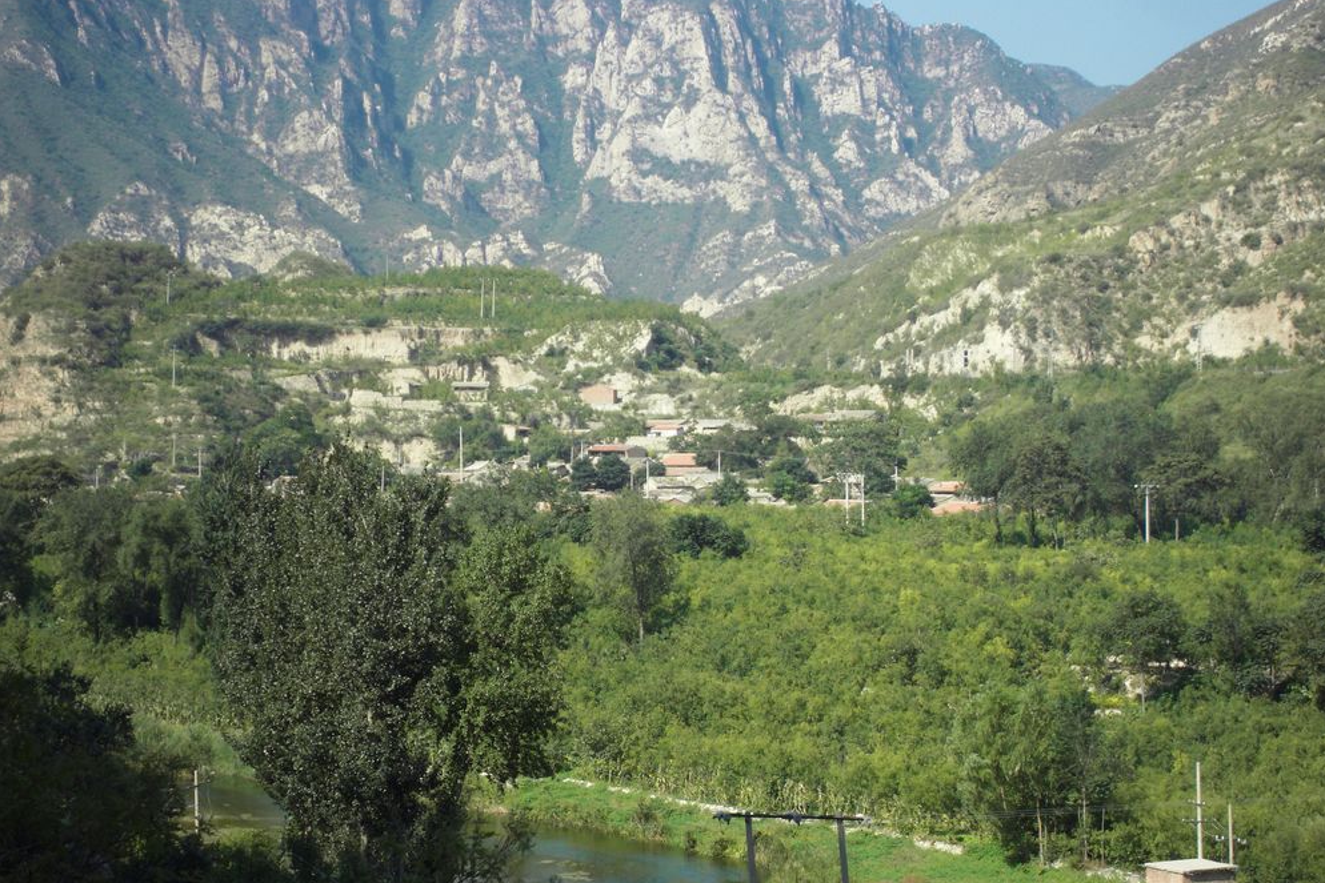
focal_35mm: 91
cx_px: 664
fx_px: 3350
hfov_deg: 22.4
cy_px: 466
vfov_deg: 15.0
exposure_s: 1/250
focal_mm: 15.5
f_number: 5.9
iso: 80
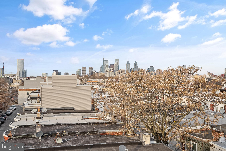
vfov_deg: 37.8
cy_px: 76
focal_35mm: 35
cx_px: 113
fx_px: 220
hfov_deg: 54.4
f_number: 8
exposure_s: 1/100
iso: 250
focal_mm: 35
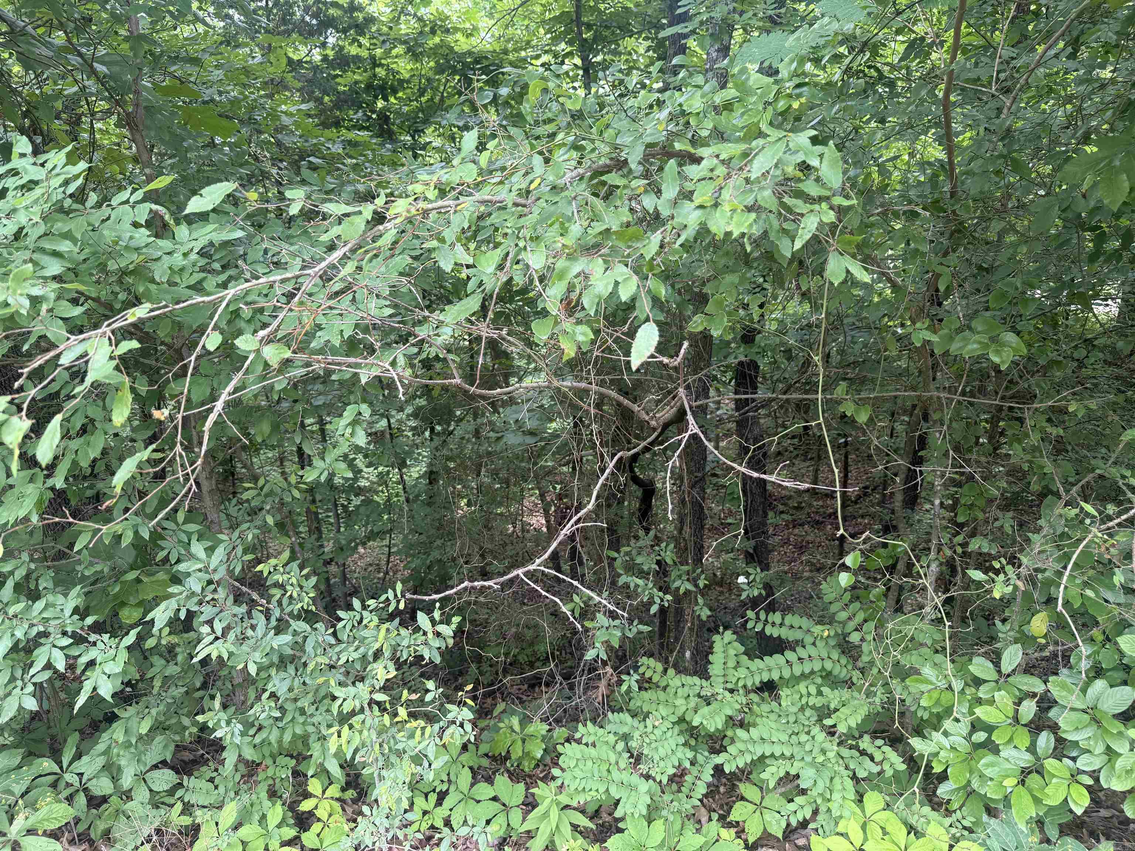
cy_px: 426
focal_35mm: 24
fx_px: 787
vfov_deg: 56.8
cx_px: 568
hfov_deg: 71.6
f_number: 1.78
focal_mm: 6.76
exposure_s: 1/121
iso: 80
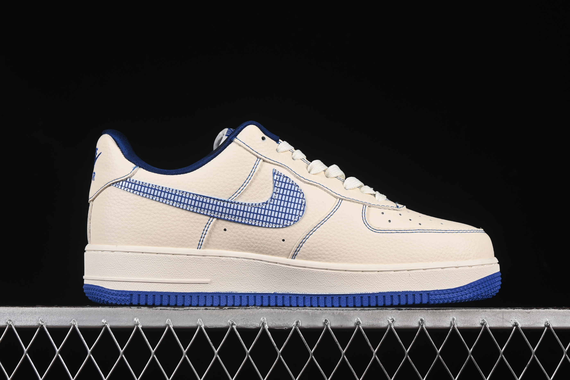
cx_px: 285
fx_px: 1187
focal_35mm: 75
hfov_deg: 27.0
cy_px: 190
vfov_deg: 18.2
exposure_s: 1/80
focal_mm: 50
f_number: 8
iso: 160
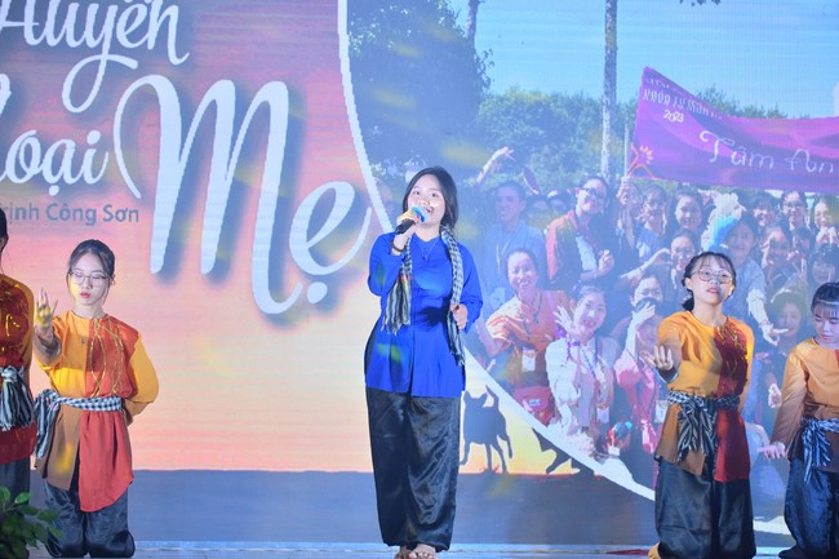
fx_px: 2563
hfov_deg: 18.6
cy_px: 280
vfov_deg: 12.4
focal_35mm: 110
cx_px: 420
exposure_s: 1/100
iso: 320
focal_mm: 110
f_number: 5
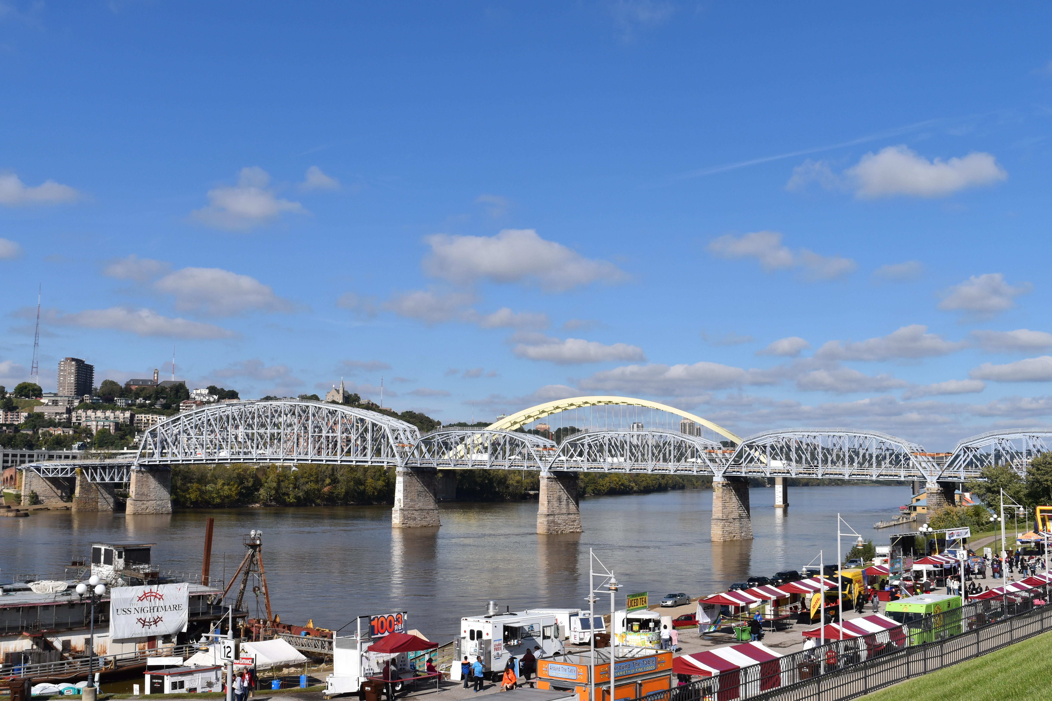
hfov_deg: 47.9
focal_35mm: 40
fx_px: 1183
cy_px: 350
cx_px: 526
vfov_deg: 33.0
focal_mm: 27
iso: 200
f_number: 11
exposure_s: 1/500
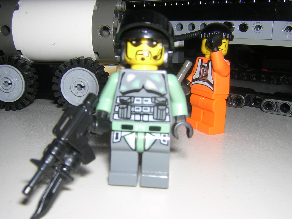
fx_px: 304
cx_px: 146
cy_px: 110
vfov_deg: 39.7
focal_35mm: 36
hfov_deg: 51.4
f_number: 5.2
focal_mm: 4.7
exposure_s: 1/60.1
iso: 100
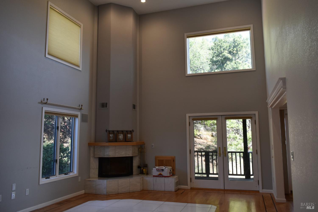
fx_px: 265
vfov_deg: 43.6
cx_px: 159
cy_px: 106
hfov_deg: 61.9
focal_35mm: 30
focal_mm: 20
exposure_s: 1/125
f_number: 5.6
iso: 400
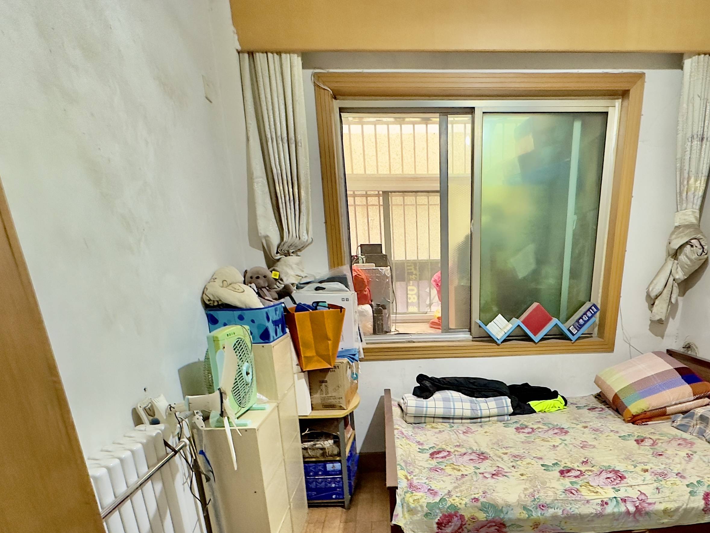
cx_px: 430
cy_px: 452
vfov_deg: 51.9
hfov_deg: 70.8
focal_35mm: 24
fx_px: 492
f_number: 2.2
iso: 500
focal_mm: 2.22
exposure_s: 1/50
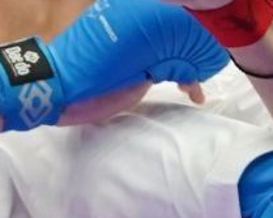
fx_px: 10822
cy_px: 201
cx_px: 73
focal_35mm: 1340
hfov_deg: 1.4
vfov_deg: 1.2
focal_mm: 111
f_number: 2.8
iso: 2500
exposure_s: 1/1000
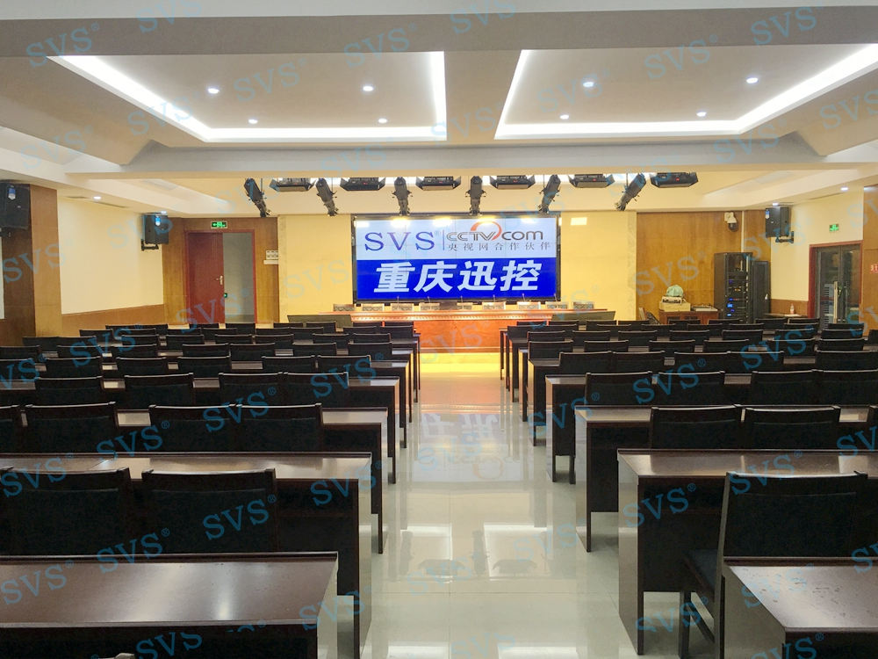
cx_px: 439
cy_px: 330
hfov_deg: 61.7
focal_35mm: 29
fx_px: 736
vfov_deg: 48.2
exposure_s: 1/33
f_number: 2.2
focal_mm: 4.15
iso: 25
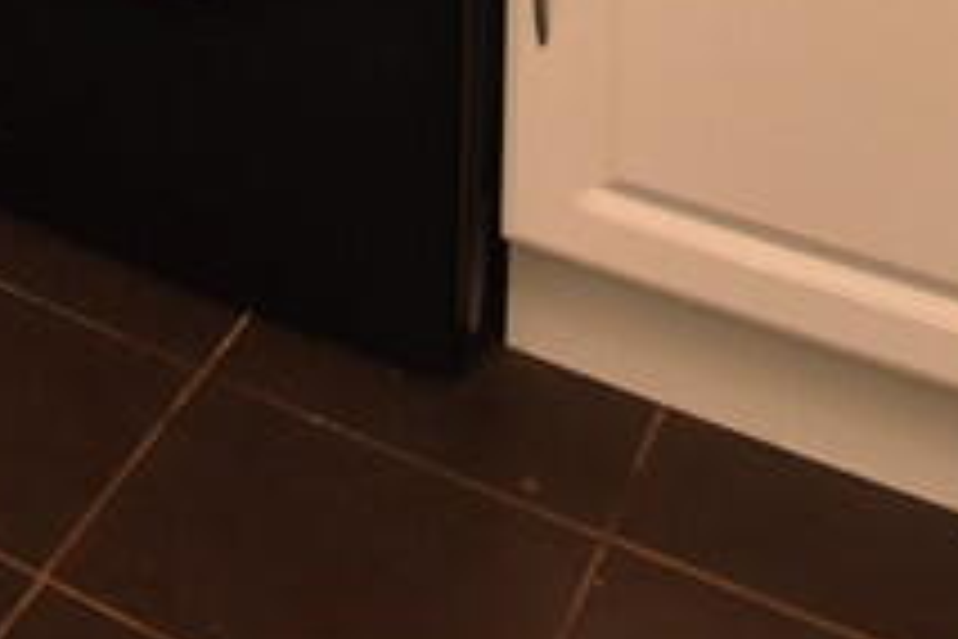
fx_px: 1916
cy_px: -830
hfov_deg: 22.1
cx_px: -562
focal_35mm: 72
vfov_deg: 14.1
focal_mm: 10
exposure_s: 1/80
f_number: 7.1
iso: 800
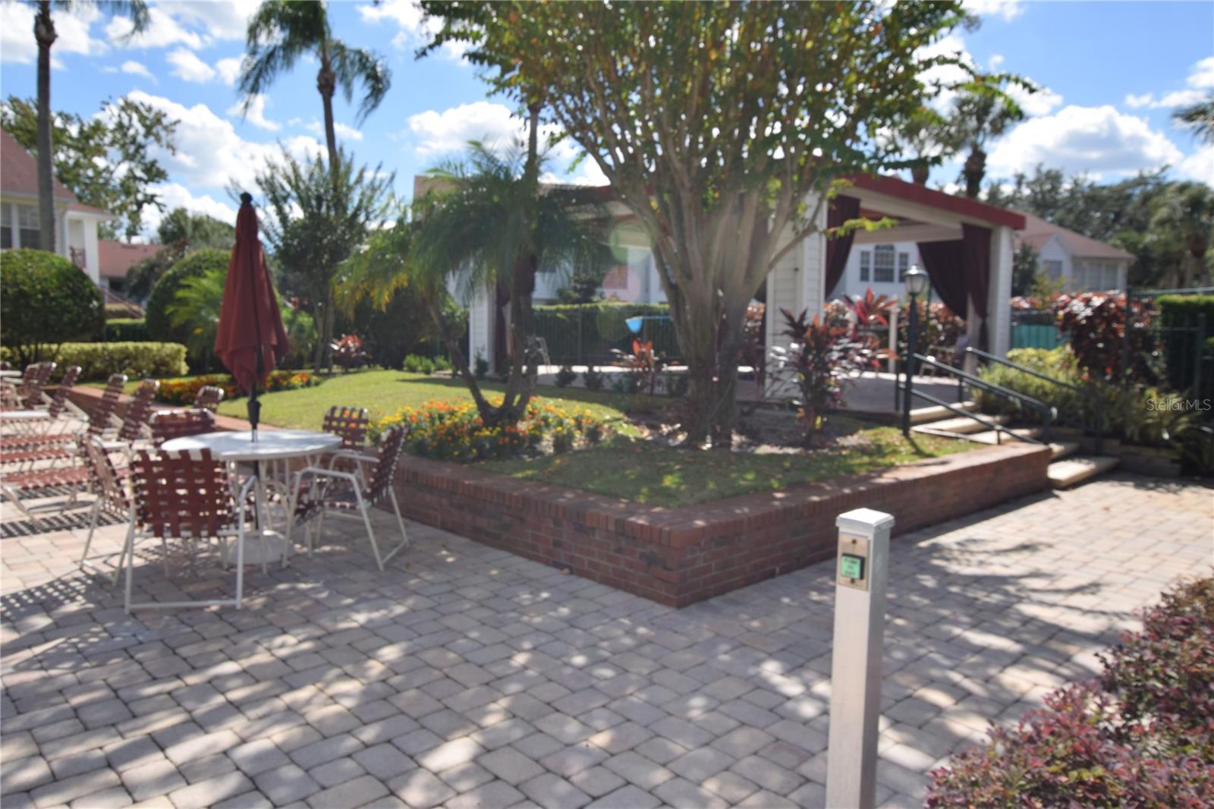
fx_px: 860
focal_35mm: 26
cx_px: 607
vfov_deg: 50.4
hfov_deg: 70.4
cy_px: 404
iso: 100
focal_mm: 17
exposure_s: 1/200
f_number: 10
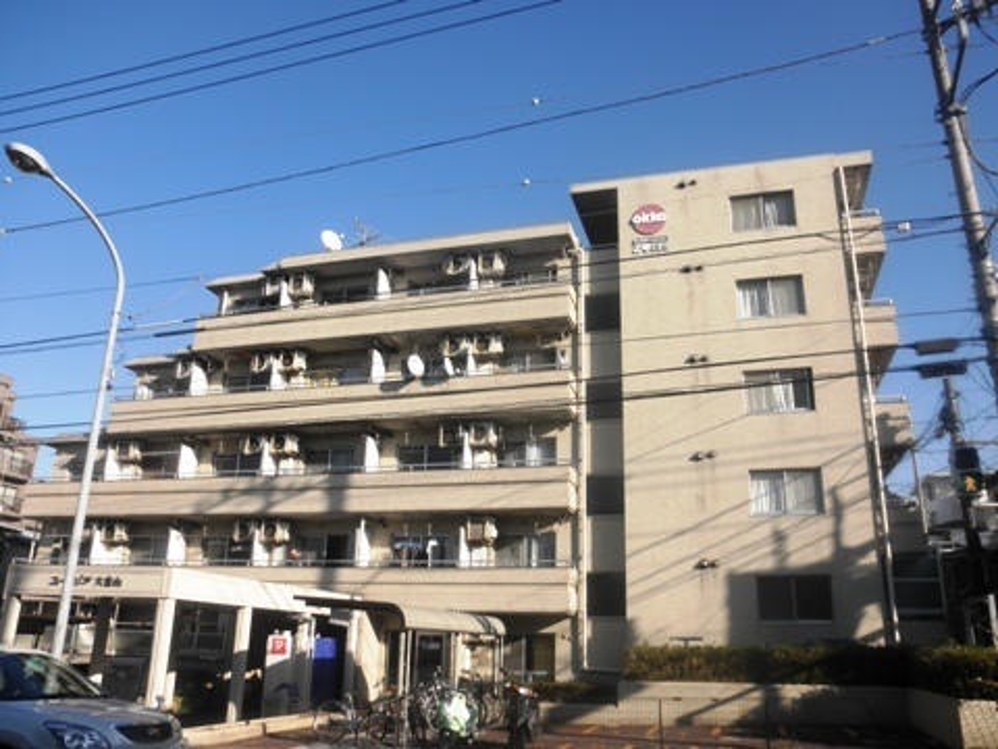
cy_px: 374
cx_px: 499
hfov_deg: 63.4
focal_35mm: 28
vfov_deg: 49.7
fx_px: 807
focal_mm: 5
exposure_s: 1/80
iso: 64
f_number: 8.5
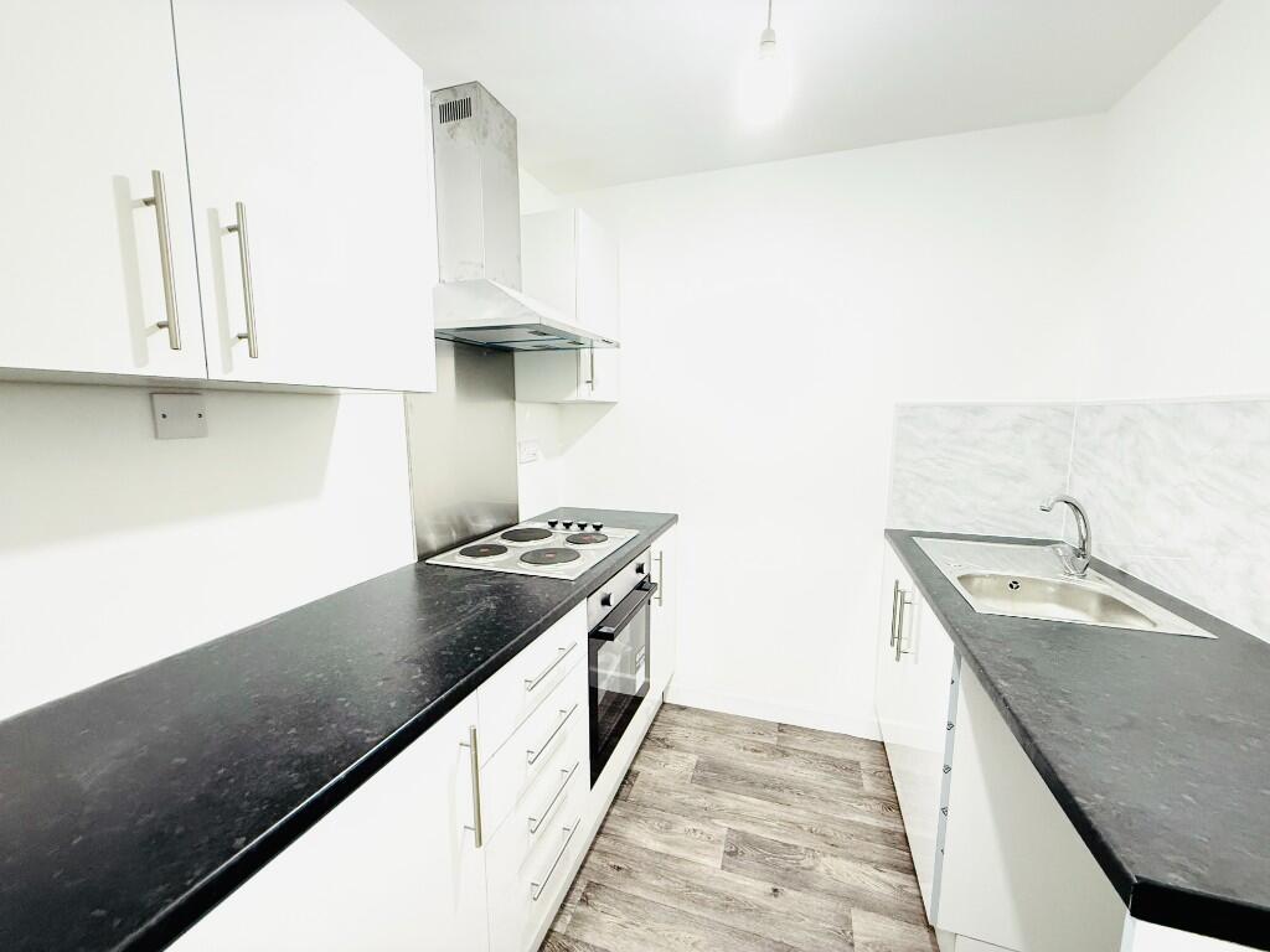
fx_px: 514
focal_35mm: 14
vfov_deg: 85.7
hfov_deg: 102.1
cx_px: 635
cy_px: 476
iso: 500
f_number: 2.2
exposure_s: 1/50
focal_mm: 2.22
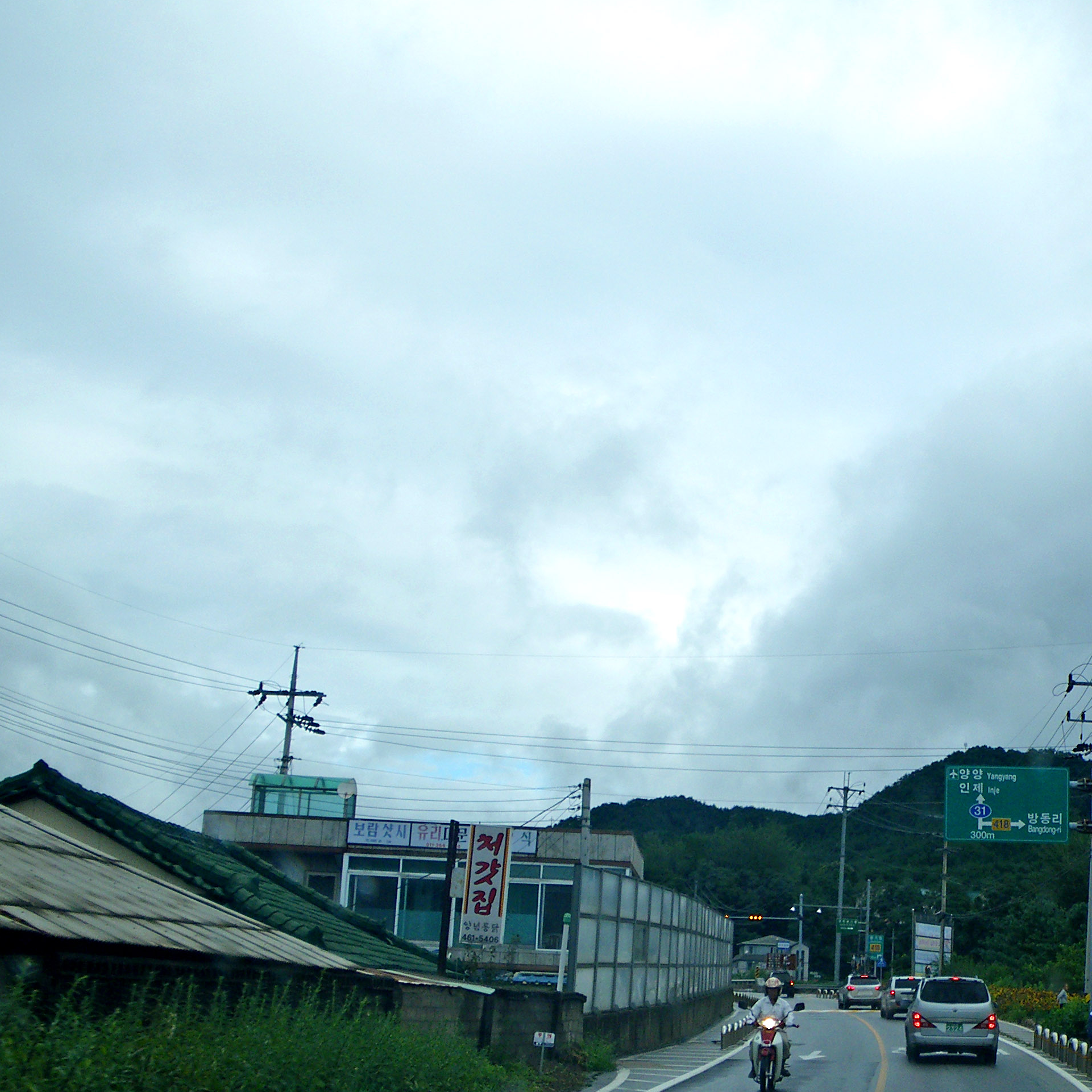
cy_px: 683
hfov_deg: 35.0
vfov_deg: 35.9
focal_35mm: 47
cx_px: 869
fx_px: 1677
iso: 50
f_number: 4.2
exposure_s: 1/400
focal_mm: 5
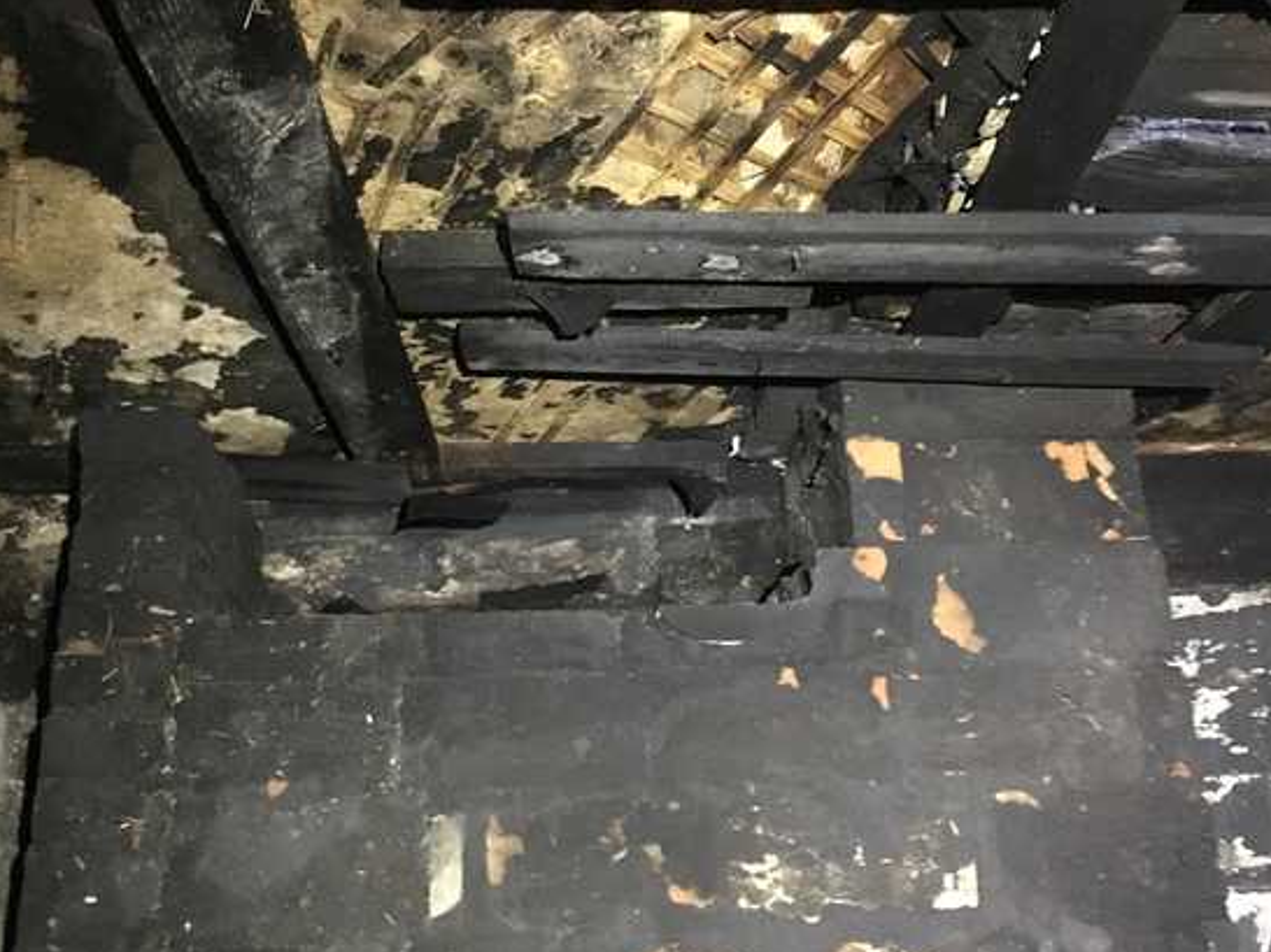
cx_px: 624
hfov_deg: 54.0
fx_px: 1248
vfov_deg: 41.7
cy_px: 517
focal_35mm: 34
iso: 1000
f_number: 2.2
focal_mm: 4.15
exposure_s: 1/17
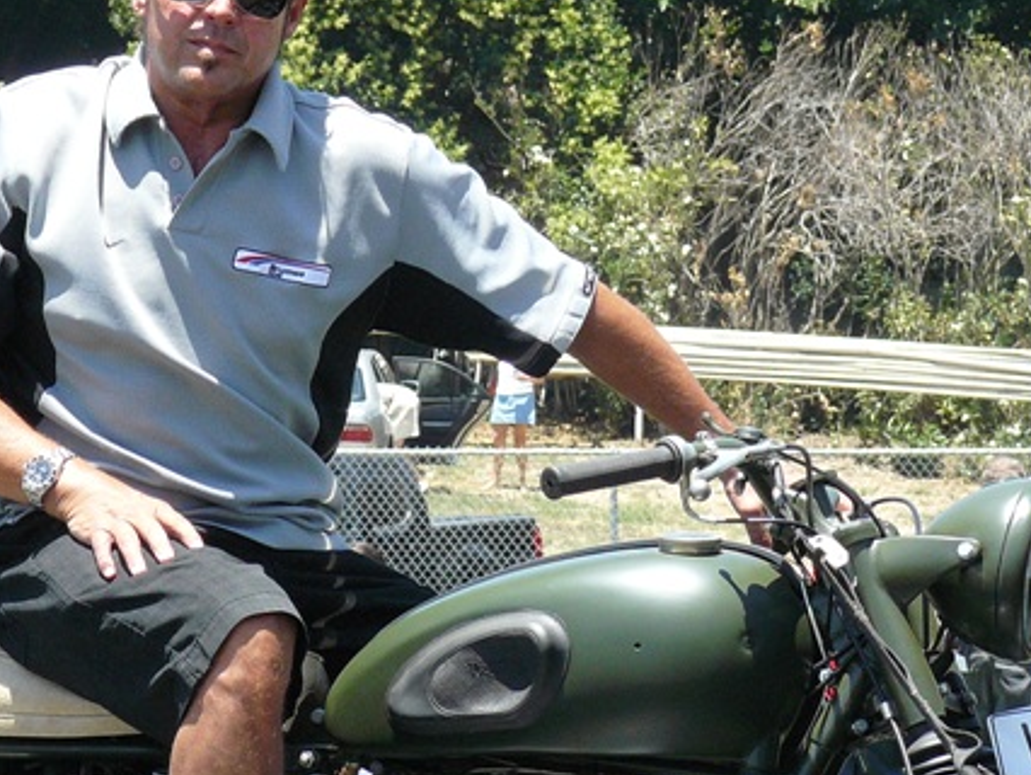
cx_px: 365
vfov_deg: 4.4
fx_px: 9983
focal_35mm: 335
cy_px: 366
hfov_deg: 5.9
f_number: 5.6
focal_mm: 31
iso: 200
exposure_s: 1/250
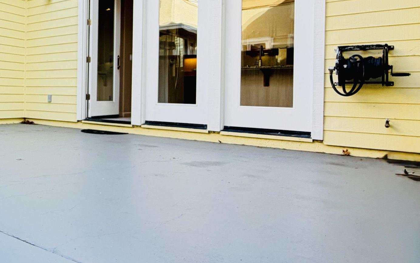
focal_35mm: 33
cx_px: 29
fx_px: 378
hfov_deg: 50.4
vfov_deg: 38.0
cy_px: 92
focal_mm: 2.22
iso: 100
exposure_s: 1/121
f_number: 2.2
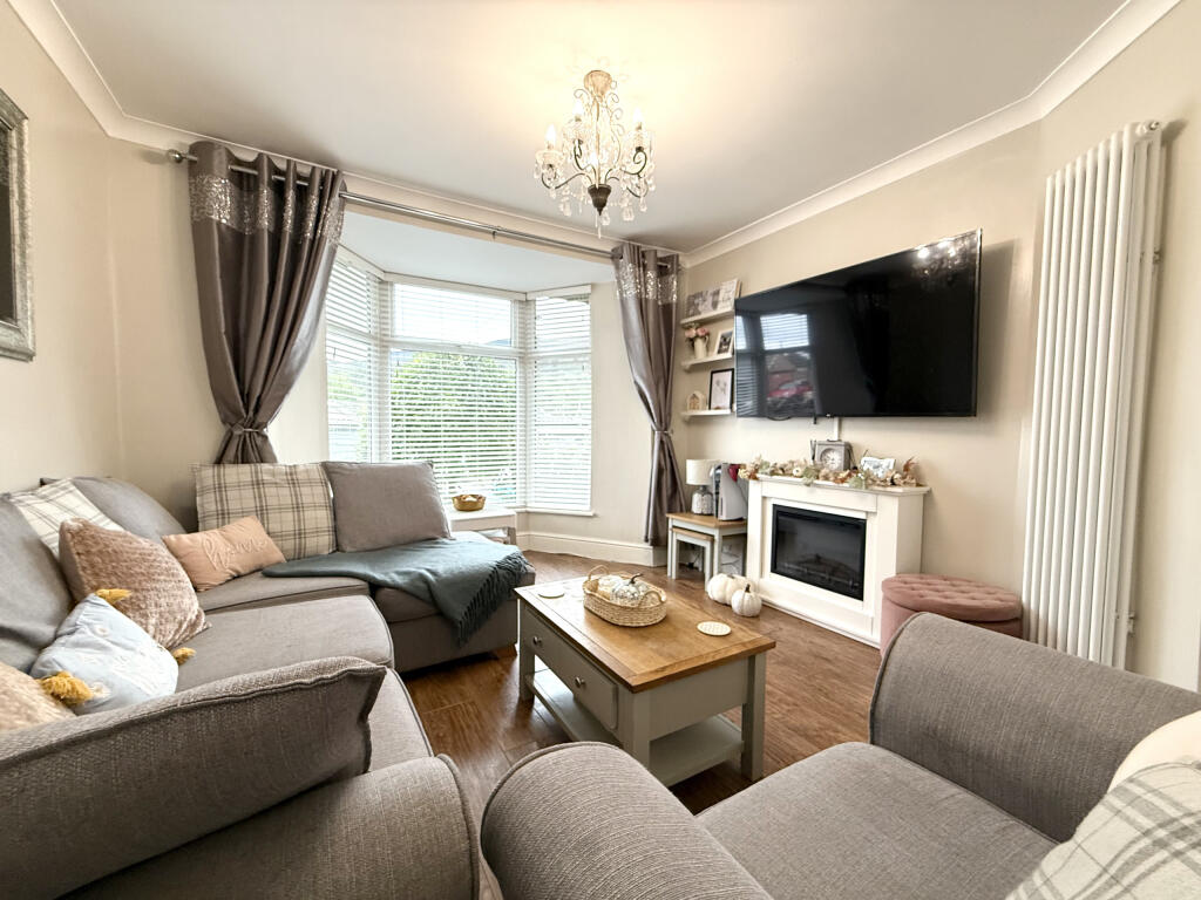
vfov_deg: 85.7
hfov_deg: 102.1
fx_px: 486
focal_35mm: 14
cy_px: 450
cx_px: 600
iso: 320
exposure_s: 1/100
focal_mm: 2.22
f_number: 2.2
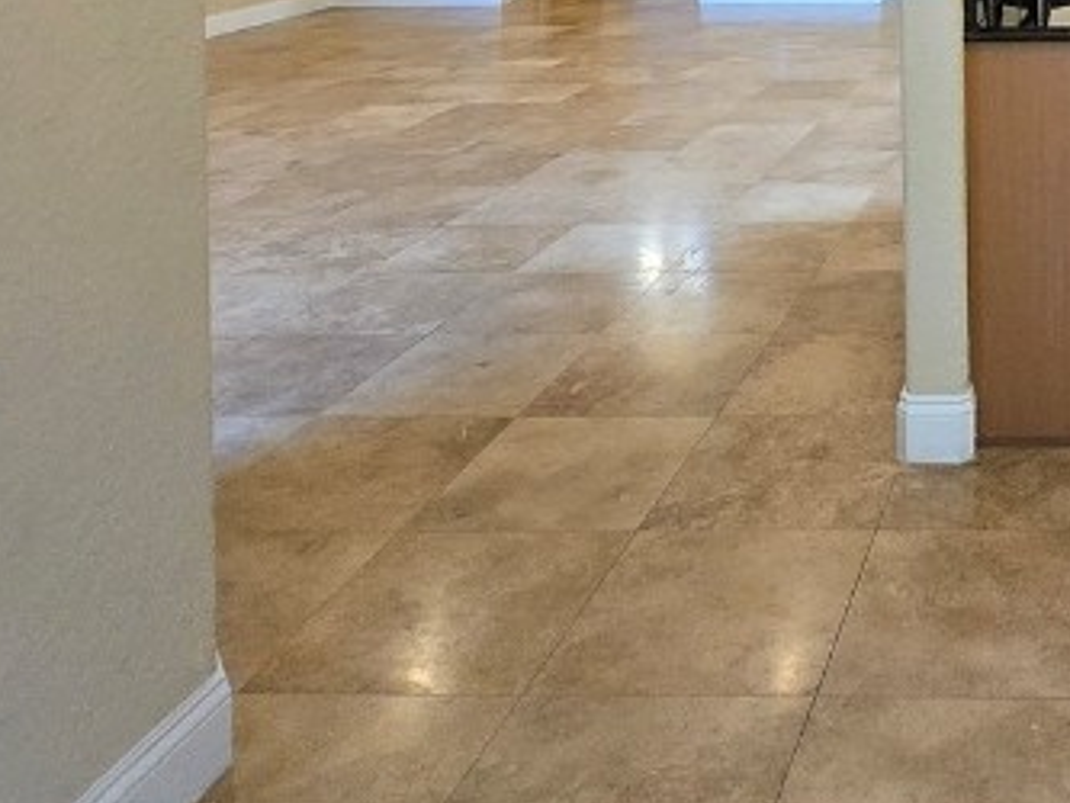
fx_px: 1237
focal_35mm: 40
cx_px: 1099
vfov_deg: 30.9
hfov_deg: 40.3
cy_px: -141
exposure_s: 1/60
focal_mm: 1.7
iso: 400
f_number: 2.2
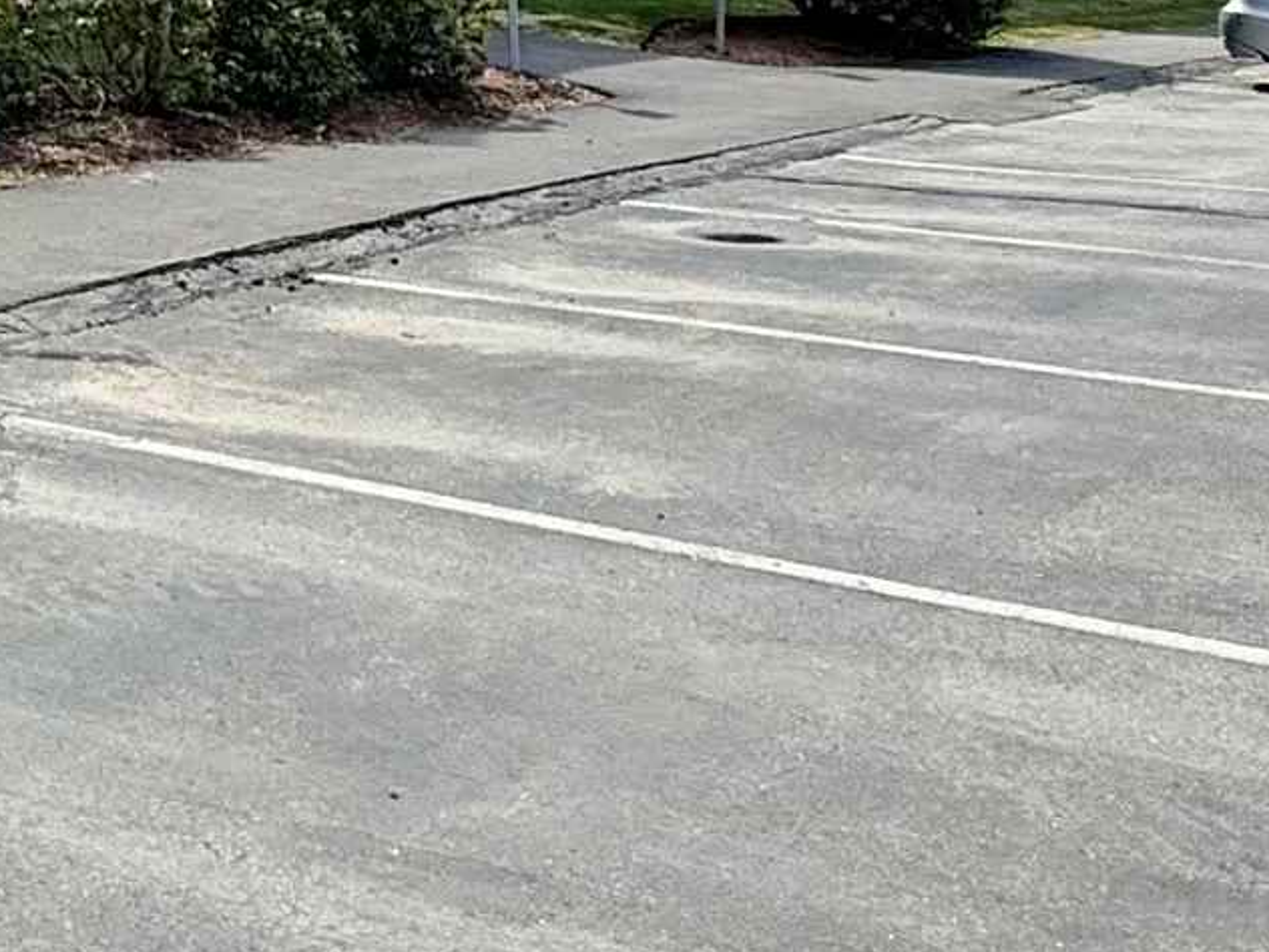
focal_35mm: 68
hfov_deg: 25.2
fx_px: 2493
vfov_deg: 20.2
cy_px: -195
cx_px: -315
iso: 64
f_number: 2.2
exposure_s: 1/1033
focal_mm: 2.22
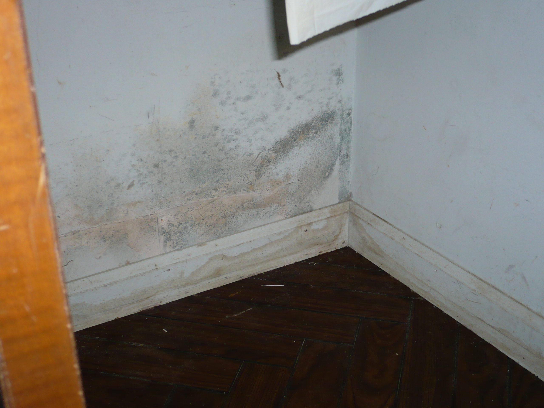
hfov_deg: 38.2
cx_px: 272
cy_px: 204
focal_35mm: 50
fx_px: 786
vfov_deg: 29.1
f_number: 3.4
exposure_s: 1/30
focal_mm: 8.3
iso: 100
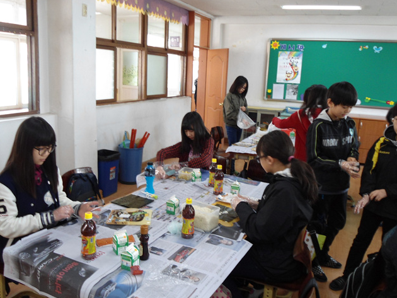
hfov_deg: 55.3
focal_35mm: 33
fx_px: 379
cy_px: 163
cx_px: 198
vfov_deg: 42.9
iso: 100
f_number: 2.8
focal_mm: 4.7
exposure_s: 1/30
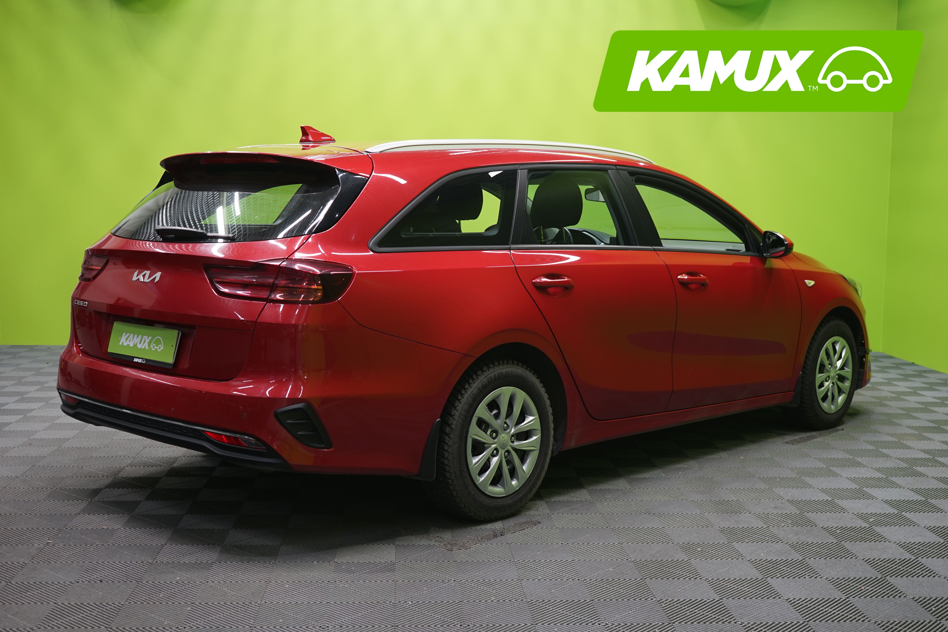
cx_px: 474
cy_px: 316
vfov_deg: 31.2
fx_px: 1132
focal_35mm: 43
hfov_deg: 45.4
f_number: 5.6
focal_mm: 43
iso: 250
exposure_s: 1/5
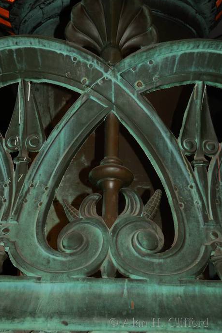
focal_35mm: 54
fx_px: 495
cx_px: 109
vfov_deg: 37.2
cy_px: 164
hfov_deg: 25.3
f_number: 4.2
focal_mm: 35
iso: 100
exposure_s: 1/60
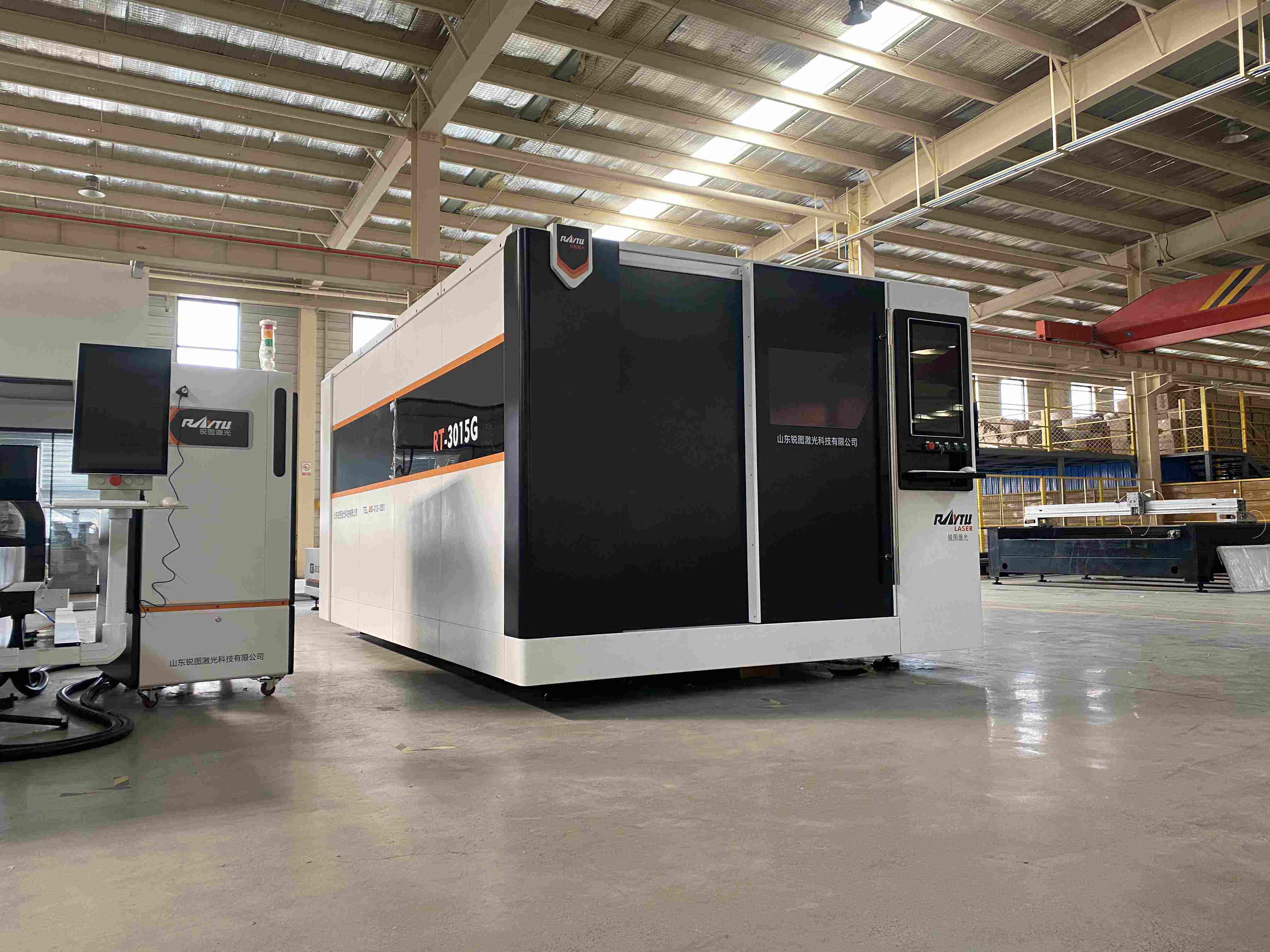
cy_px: 476
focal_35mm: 26
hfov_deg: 67.3
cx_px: 635
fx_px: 954
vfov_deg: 53.1
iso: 125
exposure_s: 1/66
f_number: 1.8
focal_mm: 4.25
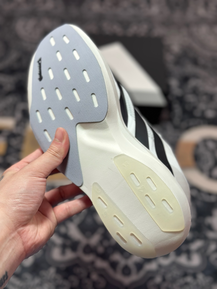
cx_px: 108
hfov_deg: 30.3
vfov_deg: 39.7
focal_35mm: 48
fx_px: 401
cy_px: 144
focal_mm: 6.86
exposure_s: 1/797
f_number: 1.78
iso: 80
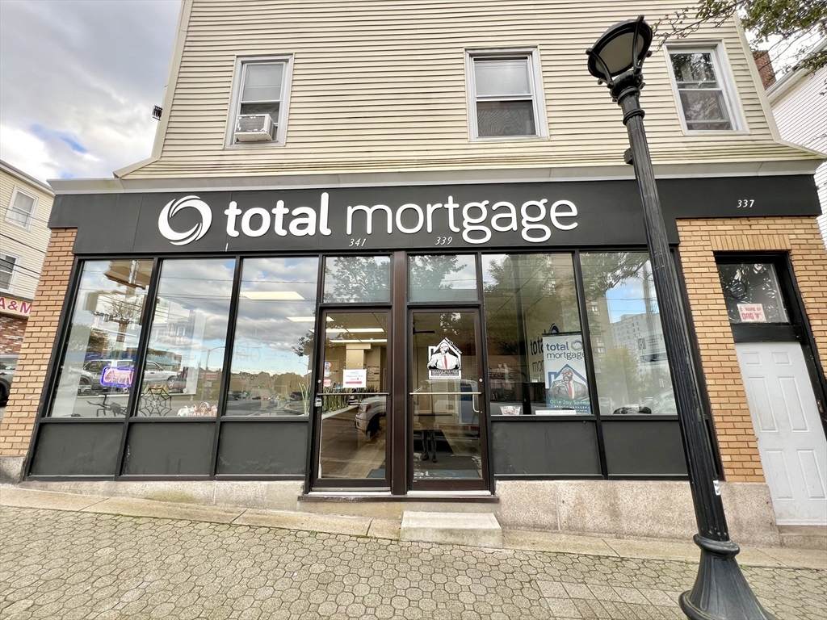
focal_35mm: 13
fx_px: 311
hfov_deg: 106.2
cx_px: 414
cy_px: 310
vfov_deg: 89.9
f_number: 1.8
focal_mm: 1.57
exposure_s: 1/99
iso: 32
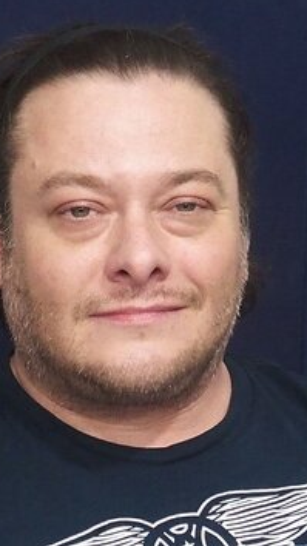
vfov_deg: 40.6
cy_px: 270
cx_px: 110
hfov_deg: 23.4
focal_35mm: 51
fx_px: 738
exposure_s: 1/40
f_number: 2.8
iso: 800
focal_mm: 9.8
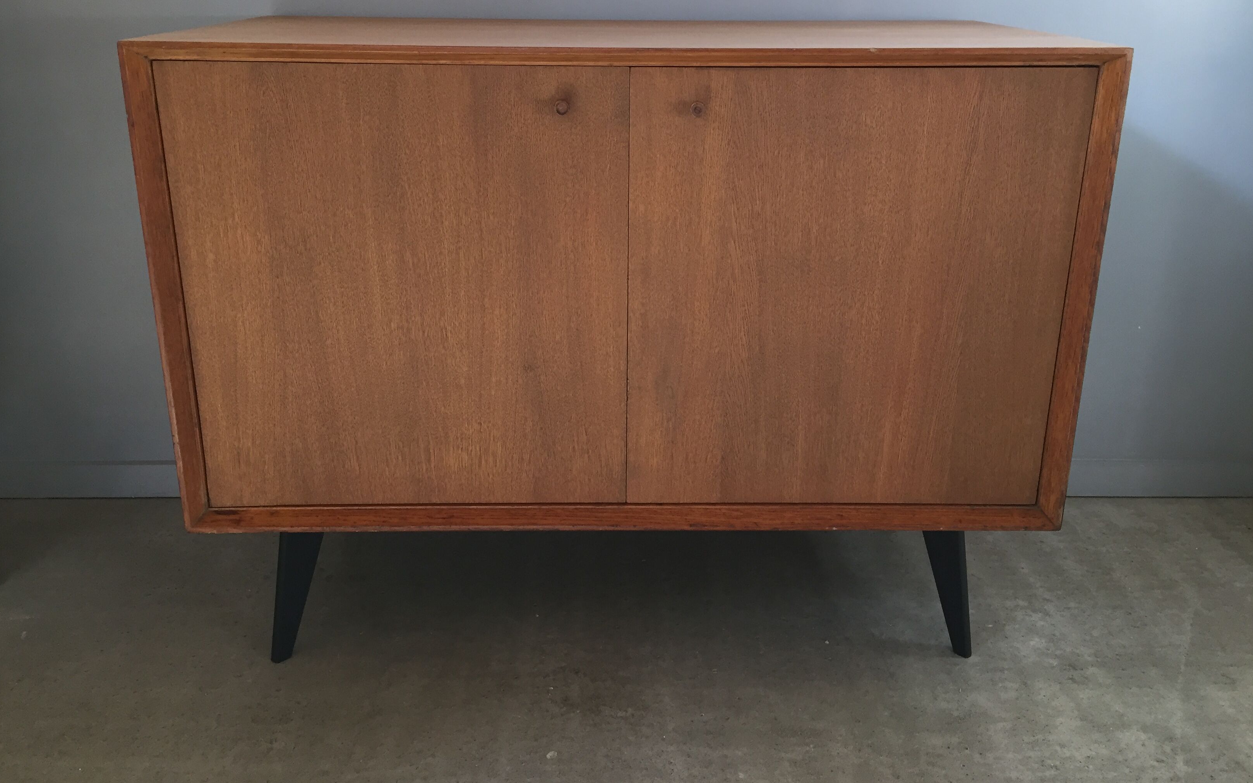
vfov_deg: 40.5
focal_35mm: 31
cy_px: 336
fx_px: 1059
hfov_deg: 61.2
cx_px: 626
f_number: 2.2
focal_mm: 4.15
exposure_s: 1/33
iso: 125
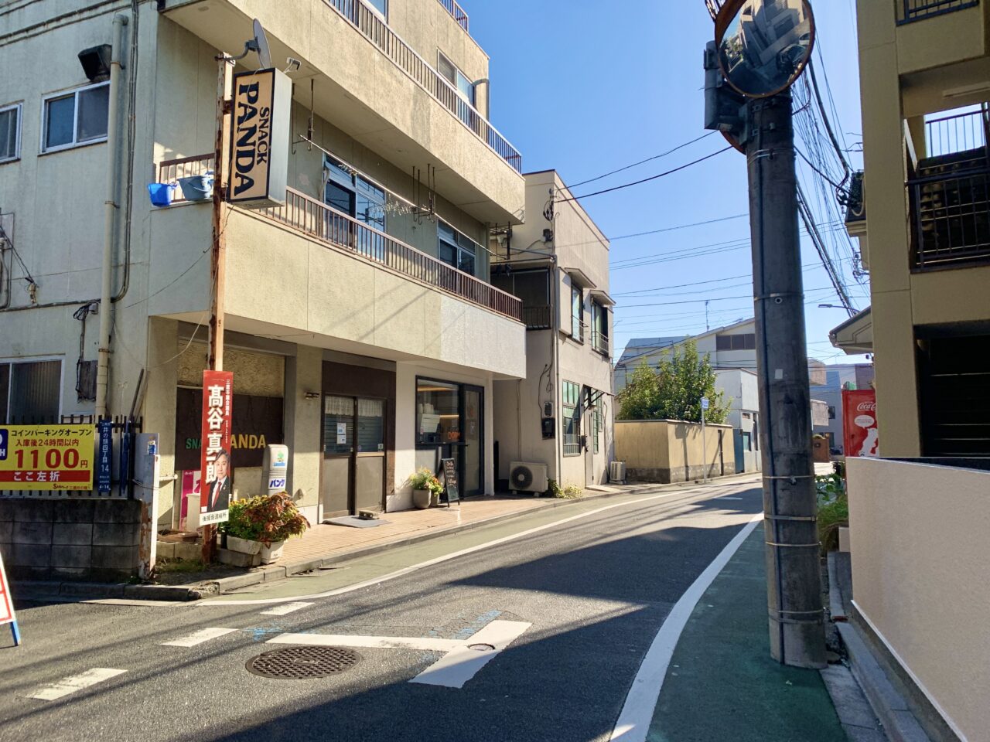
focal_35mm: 26
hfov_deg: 67.3
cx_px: 495
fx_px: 744
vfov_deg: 53.1
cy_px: 371
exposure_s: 1/2075
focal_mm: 4.25
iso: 25
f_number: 1.8
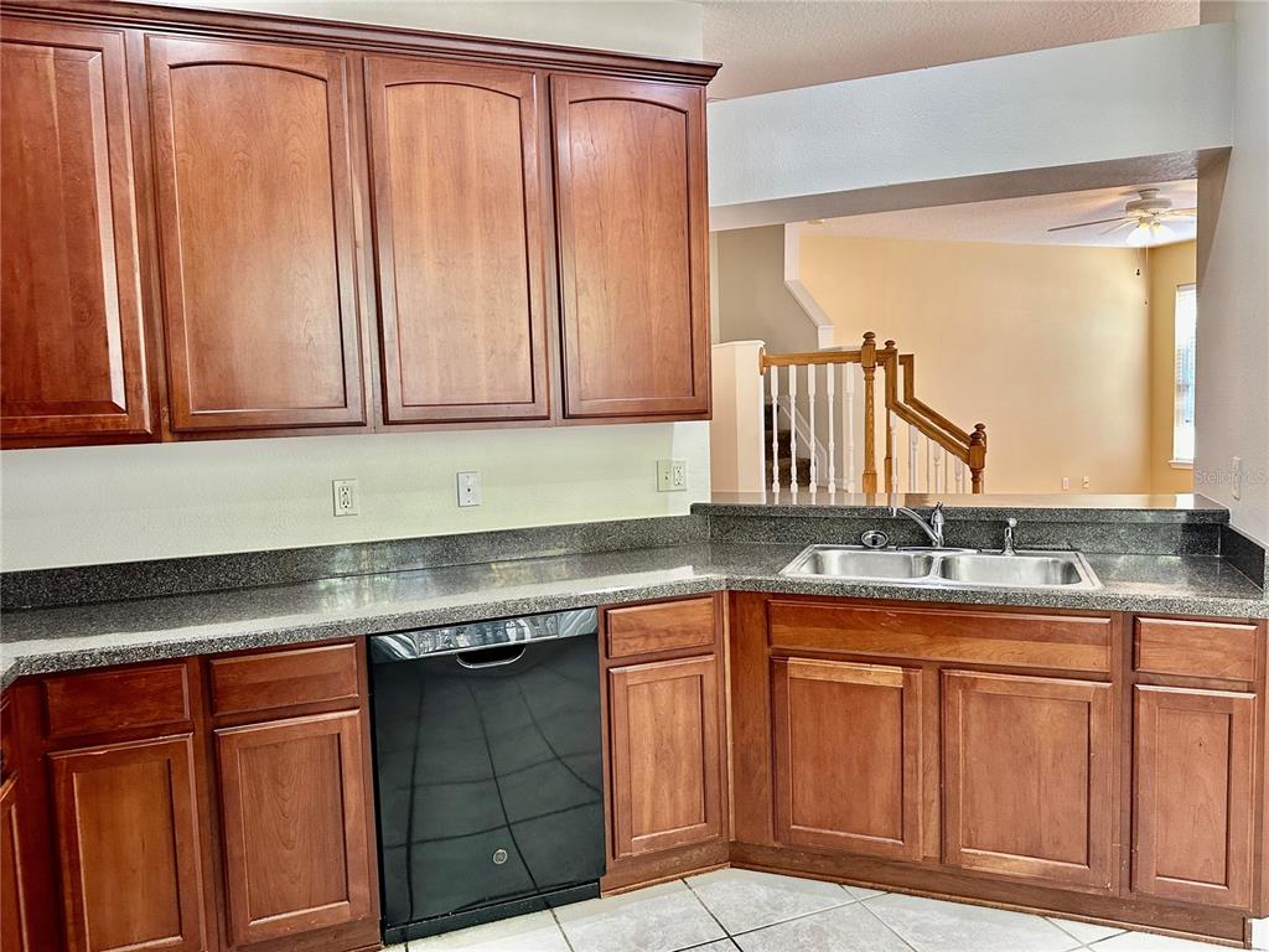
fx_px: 880
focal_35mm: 24
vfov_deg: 56.8
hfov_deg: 71.6
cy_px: 476
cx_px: 634
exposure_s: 1/60
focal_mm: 6.86
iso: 200
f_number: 1.78
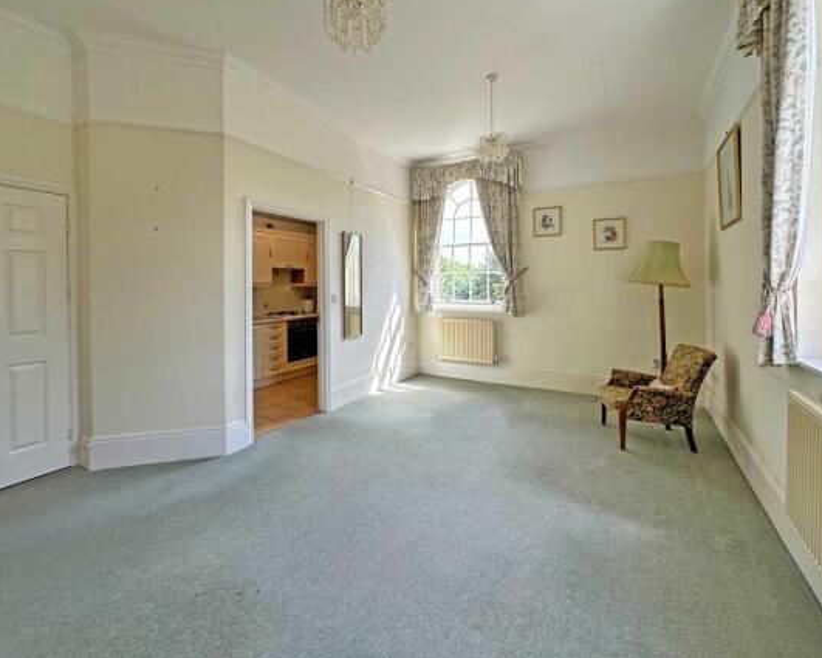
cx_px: 423
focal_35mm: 15
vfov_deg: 84.0
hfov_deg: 96.8
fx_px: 365
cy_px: 321
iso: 40
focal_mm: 2.22
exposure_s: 1/260
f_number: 2.2
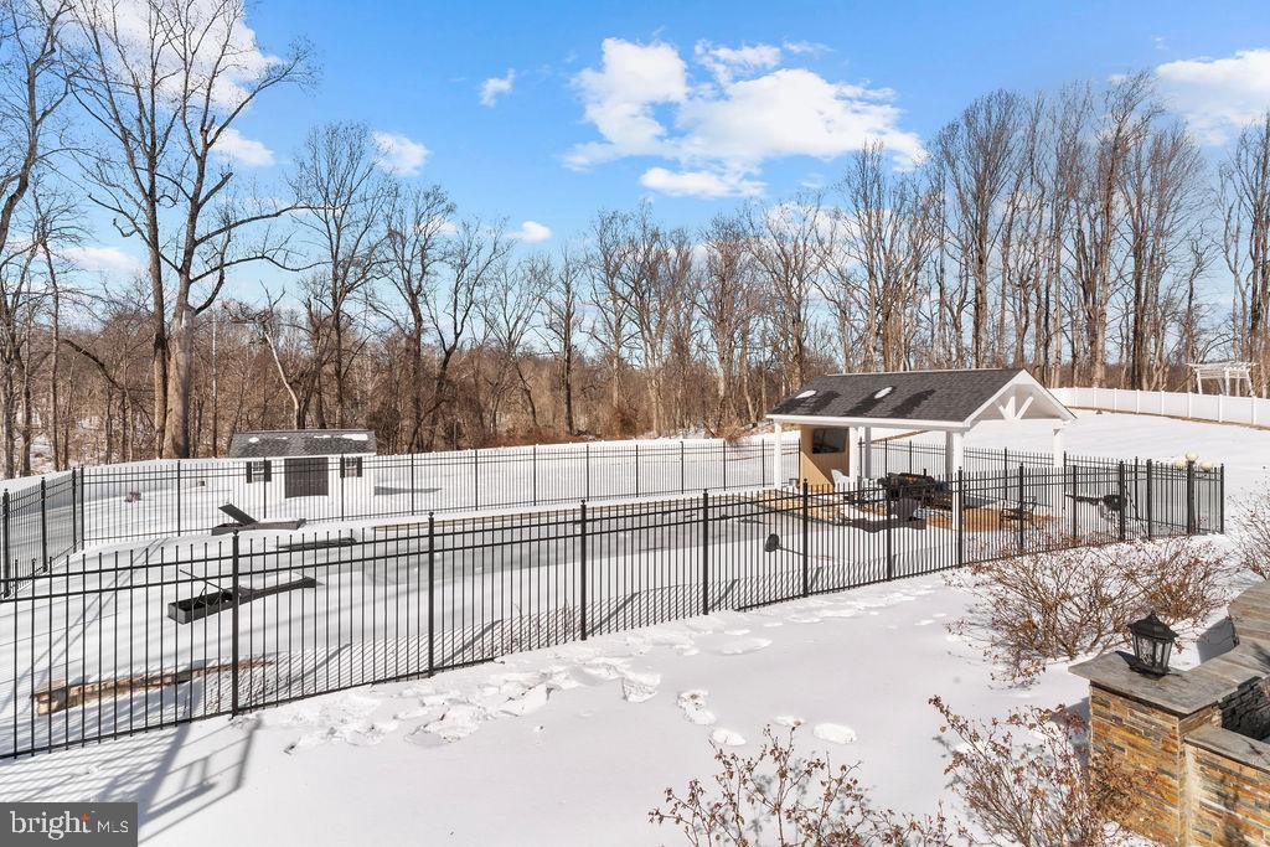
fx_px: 600
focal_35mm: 17
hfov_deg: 93.3
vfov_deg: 70.5
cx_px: 635
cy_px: 424
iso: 320
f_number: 14
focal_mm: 17
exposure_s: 1/320
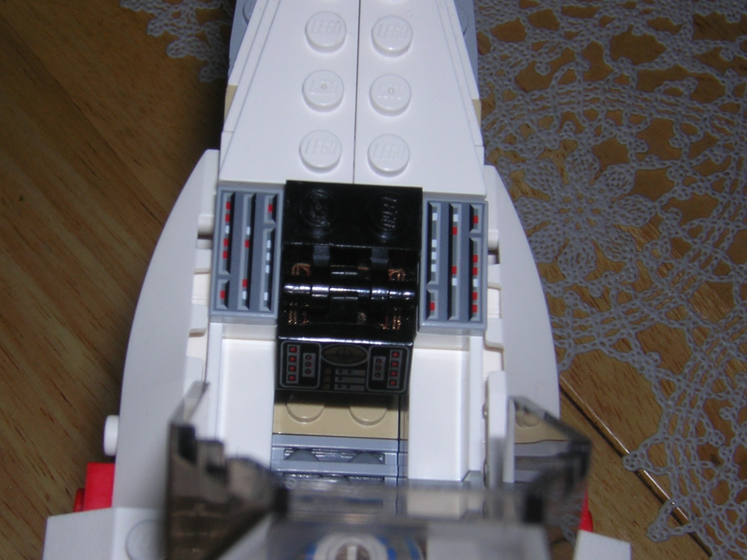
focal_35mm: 71
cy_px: 291
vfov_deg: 20.7
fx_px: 1532
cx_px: 349
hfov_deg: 27.4
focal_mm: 8.6
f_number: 7
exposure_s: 1/60.1
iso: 100
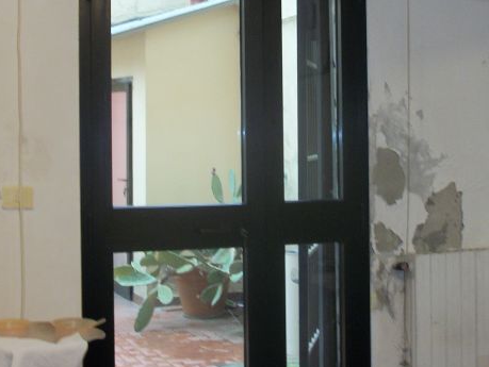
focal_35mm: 78
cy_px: 101
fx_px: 1103
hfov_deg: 25.0
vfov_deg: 18.8
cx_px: 233
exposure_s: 1/30
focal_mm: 6.3
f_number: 3.1
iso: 80
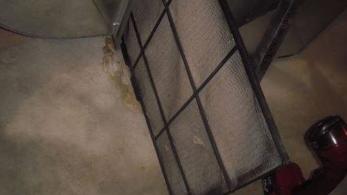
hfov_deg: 43.7
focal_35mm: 47
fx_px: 432
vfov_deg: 25.4
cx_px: 190
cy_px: 103
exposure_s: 1/30
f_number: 3.5
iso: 125
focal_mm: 6.7
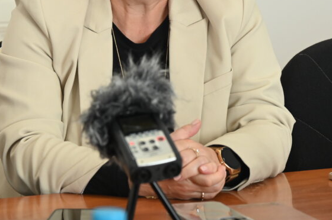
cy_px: 22
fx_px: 1686
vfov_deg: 7.5
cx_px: 140
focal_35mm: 183
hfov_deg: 11.2
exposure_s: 1/125
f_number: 6.3
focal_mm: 100
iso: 2800
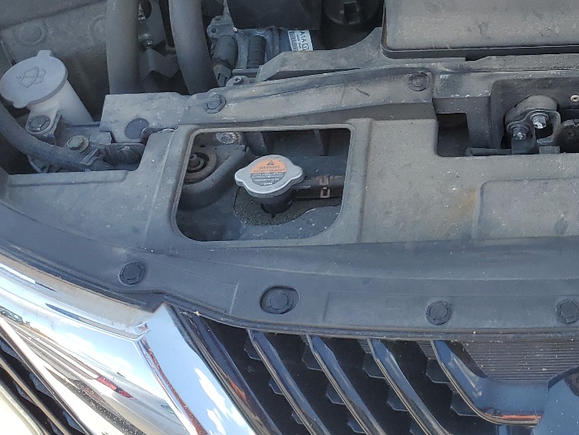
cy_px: 98
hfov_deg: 30.3
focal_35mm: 59
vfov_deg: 24.5
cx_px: 587
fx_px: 987
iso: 50
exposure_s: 1/714
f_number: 1.5
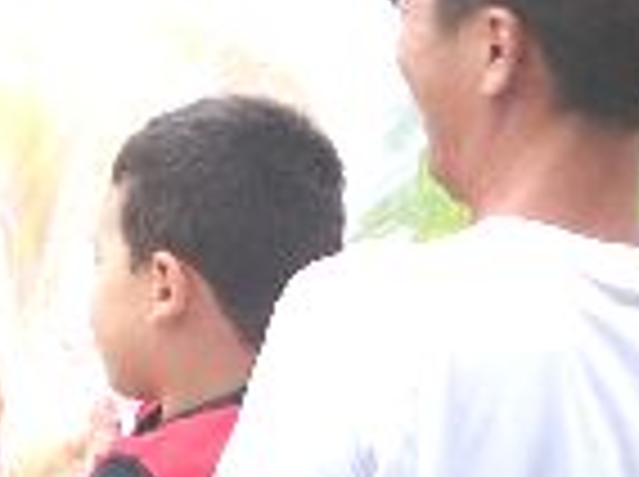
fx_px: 12163
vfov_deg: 2.2
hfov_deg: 3.0
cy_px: -9
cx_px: -158
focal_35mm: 660
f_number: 2.8
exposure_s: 1/60
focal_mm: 24.3
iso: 50
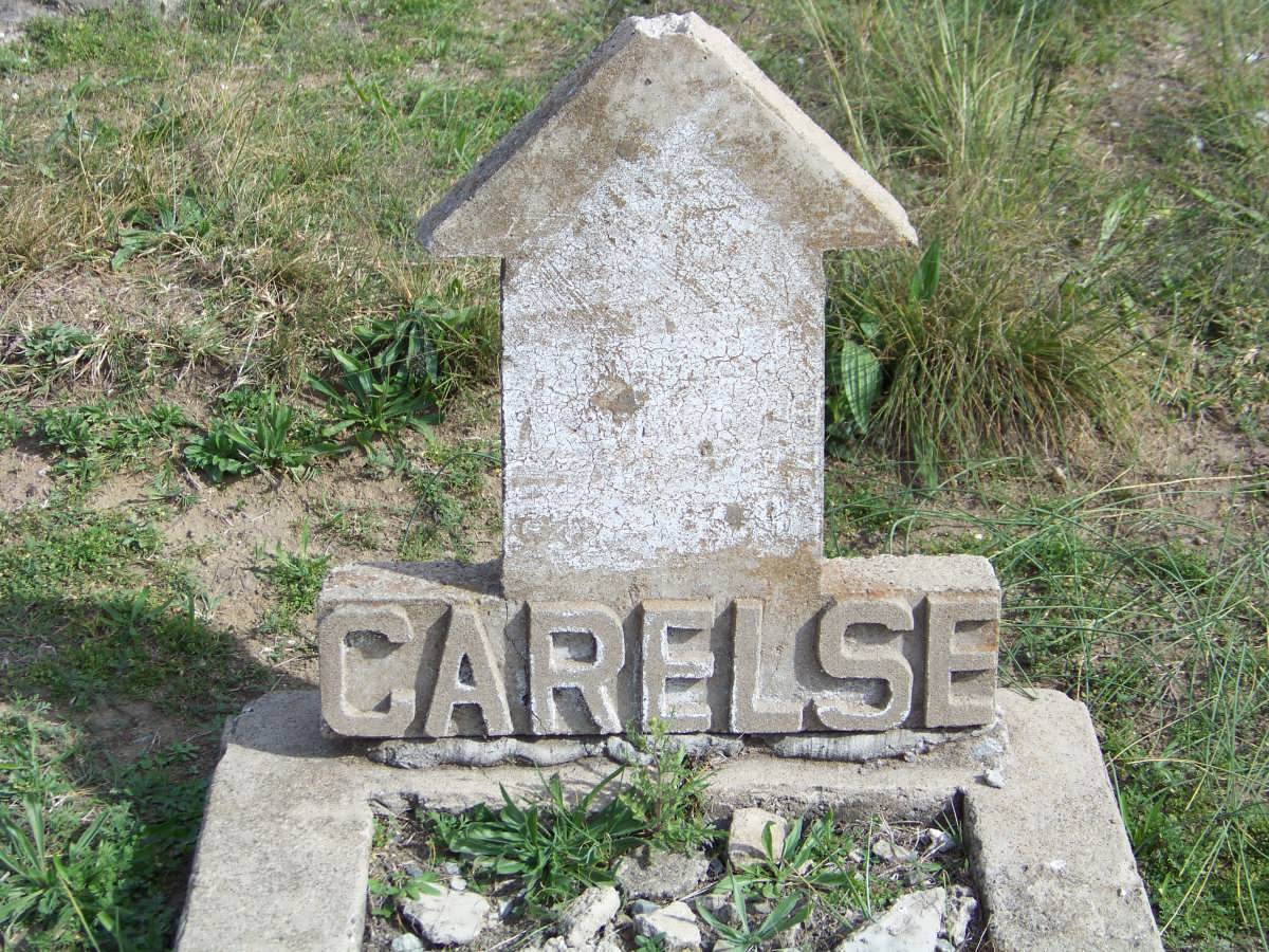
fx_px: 2859
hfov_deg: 25.0
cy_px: 476
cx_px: 634
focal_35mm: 78
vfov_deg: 18.9
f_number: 3.2
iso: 64
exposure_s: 1/500
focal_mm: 13.2
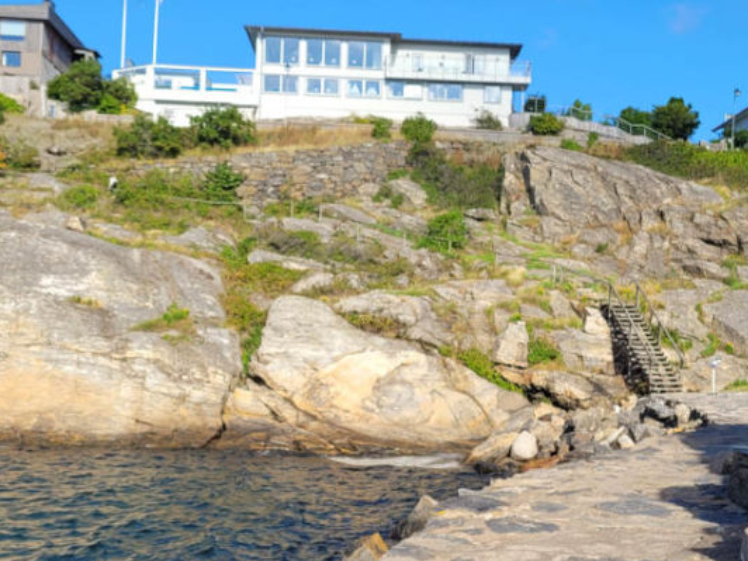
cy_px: 270
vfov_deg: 29.1
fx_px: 1080
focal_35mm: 50
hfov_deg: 37.8
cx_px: 494
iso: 40
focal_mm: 5.4
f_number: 1.8
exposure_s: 1/1699
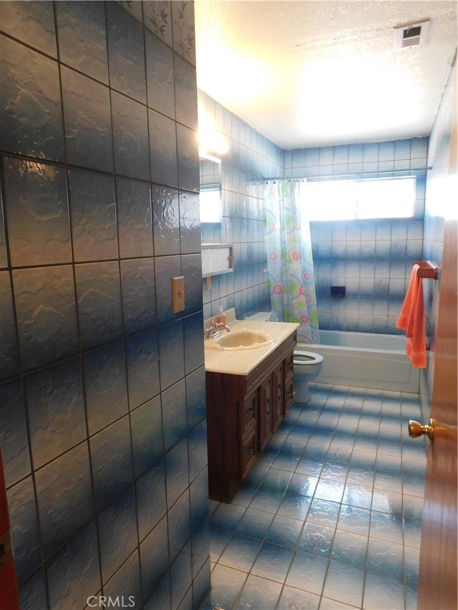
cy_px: 305
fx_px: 406
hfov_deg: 58.9
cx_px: 229
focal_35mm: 23
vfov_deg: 73.9
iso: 280
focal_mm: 4
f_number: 3
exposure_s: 1/30
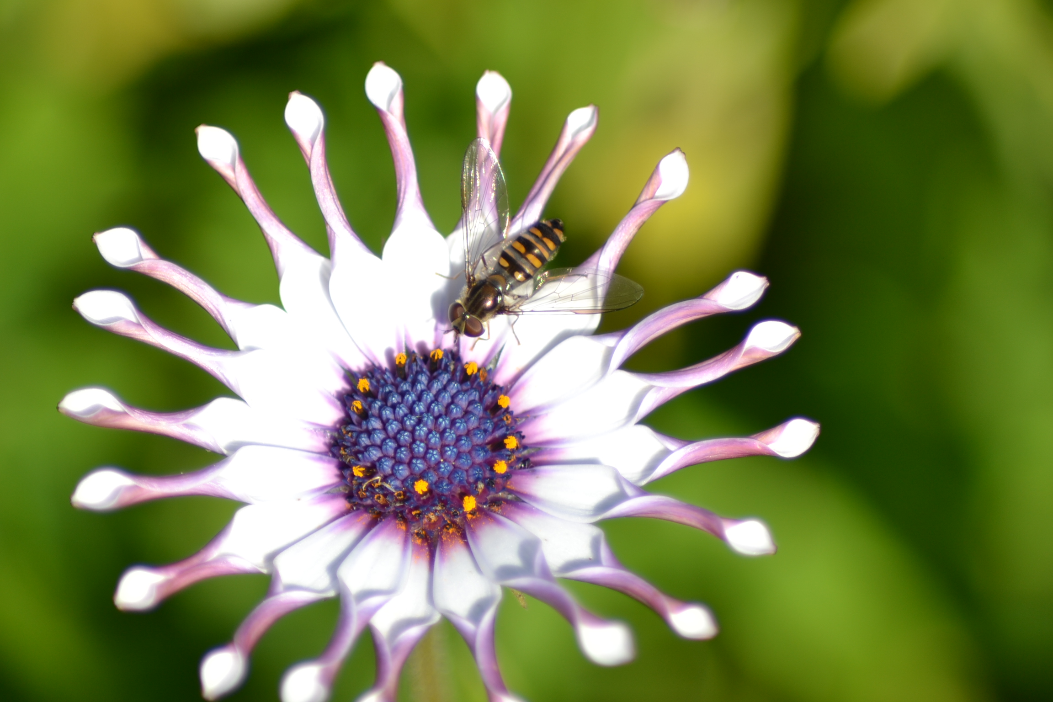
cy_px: 351
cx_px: 526
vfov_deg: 3.1
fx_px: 13161
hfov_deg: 4.6
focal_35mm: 450
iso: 100
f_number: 5.6
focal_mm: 300
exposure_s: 1/320
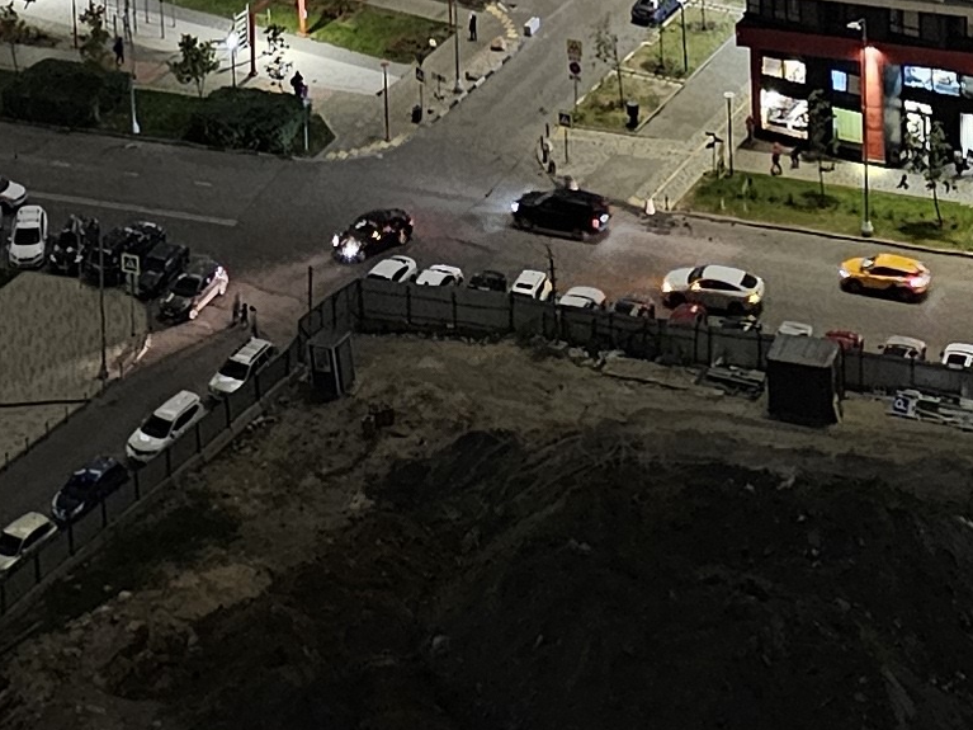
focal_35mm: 120
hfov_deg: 16.4
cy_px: -947
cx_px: 431
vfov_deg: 10.7
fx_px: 3372
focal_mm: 6.3
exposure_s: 1/24
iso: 800
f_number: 1.7
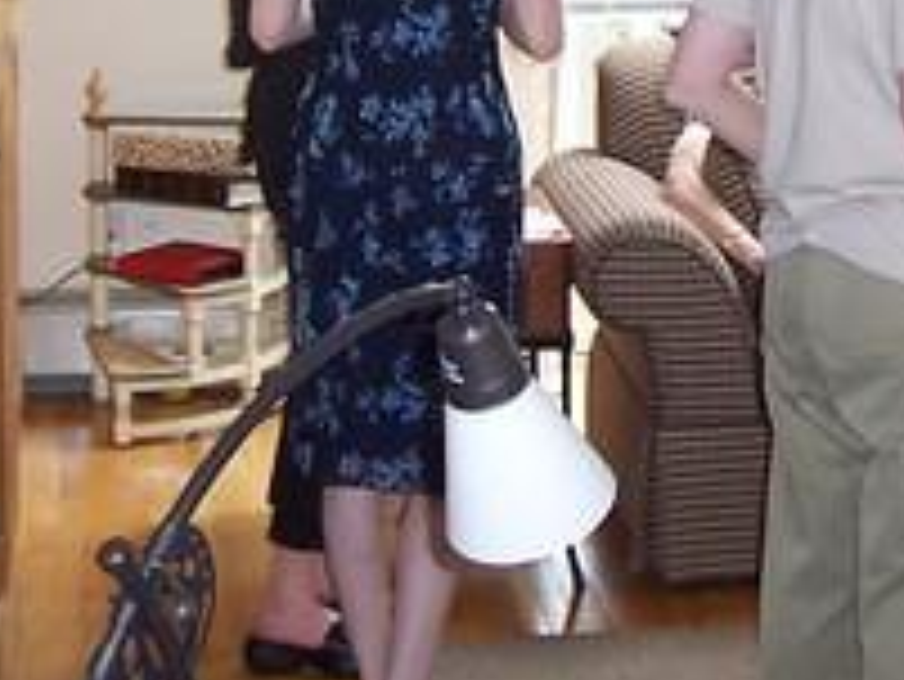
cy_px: -149
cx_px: 648
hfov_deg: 16.6
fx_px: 3083
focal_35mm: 118
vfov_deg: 12.3
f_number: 2.8
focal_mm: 5.6
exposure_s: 1/60
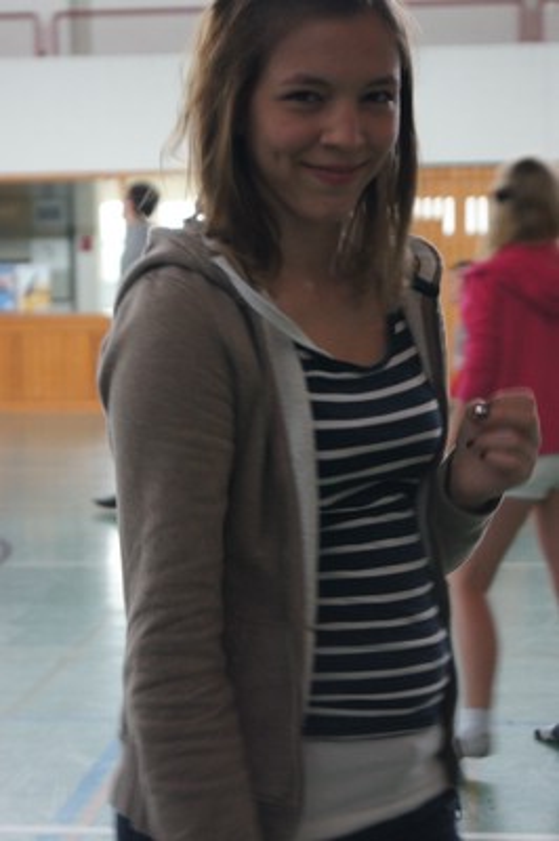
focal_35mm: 82
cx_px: 280
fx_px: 1925
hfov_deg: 16.5
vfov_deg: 24.6
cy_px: 420
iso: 1600
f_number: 5.6
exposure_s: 1/25
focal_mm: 55
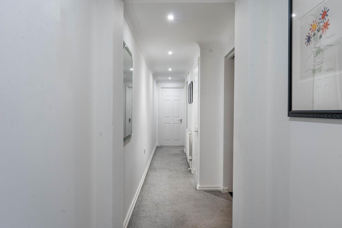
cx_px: 171
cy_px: 114
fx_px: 214
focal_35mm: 22
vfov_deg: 56.2
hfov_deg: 77.3
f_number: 8
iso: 320
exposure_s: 1/8
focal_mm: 22.5
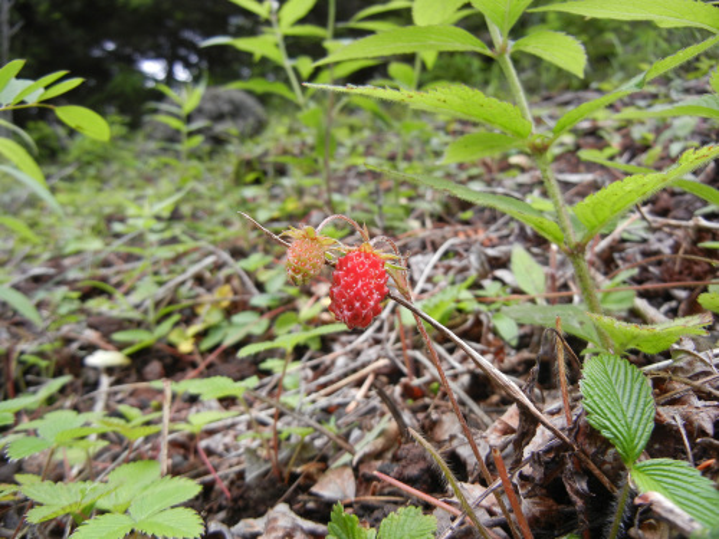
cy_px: 270
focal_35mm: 30
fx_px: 623
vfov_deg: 46.8
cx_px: 360
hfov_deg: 60.0
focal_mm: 5.4
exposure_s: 1/243
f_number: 3.5
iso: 160
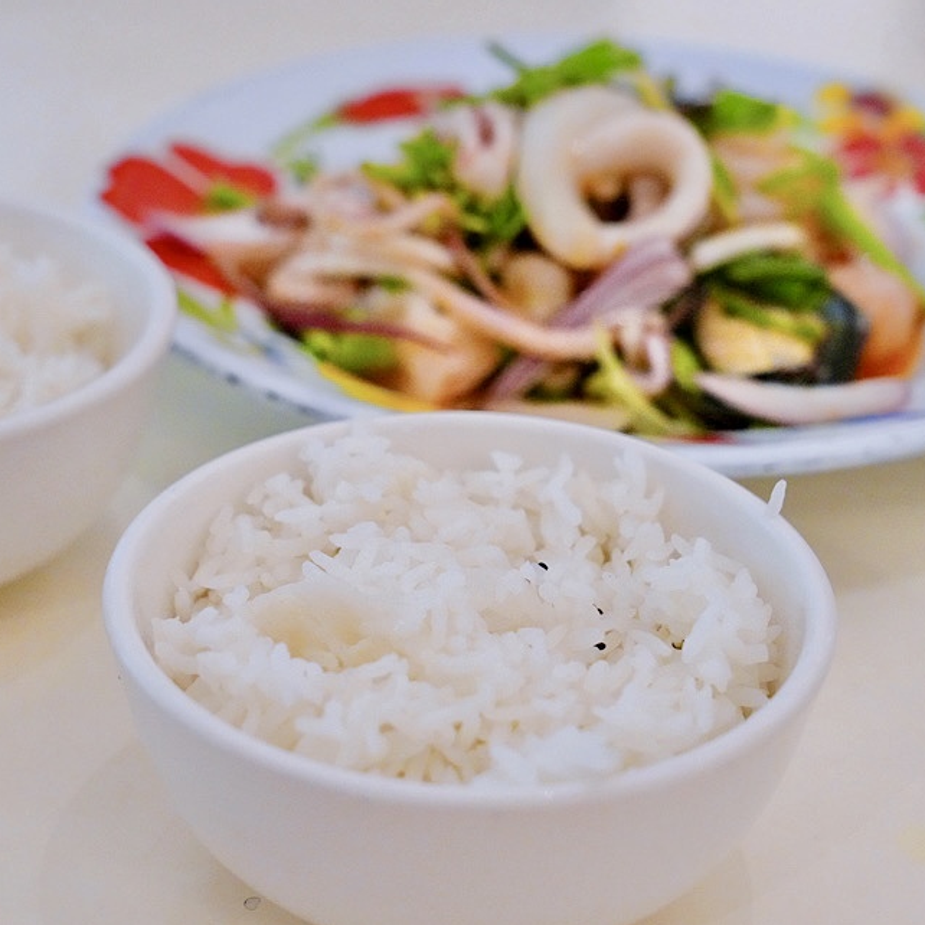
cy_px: 489
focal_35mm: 80
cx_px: 428
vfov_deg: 21.6
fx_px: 2419
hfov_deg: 21.6
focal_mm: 59
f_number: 6.3
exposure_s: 1/160
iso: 6400
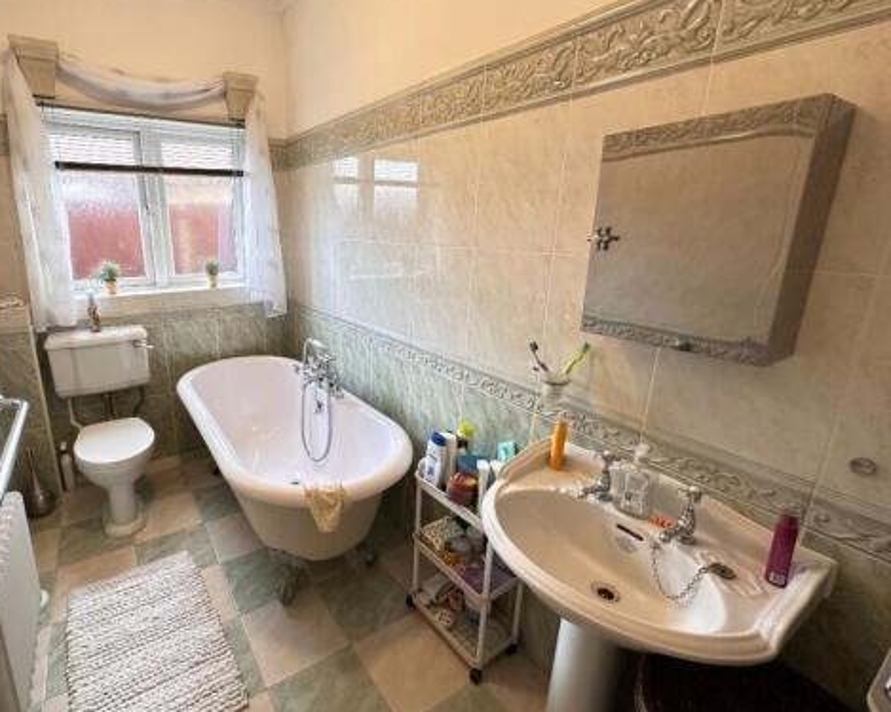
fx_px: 448
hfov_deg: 88.4
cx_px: 351
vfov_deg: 76.9
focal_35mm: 17
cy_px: 341
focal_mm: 2.22
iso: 320
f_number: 2.2
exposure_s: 1/50
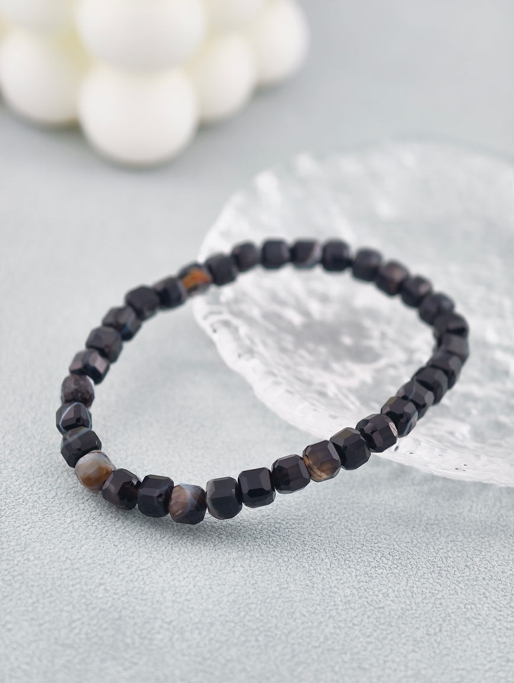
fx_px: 1679
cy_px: 342
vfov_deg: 23.0
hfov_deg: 17.4
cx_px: 257
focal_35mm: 85
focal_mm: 22.48
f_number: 2.67
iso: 125
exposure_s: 1/160
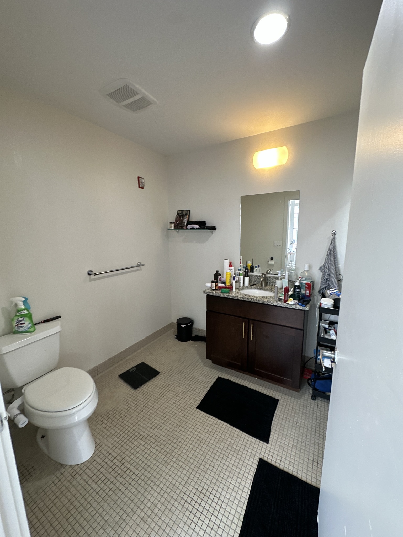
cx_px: 202
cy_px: 268
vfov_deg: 102.1
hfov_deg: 85.7
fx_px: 217
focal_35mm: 14
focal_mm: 2.22
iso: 160
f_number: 2.2
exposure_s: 1/60
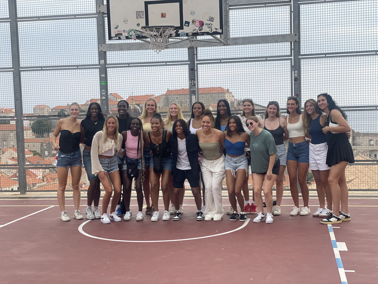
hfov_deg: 36.8
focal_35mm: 52
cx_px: 189
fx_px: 568
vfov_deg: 28.0
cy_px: 142
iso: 25
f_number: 2
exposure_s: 1/126
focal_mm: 6
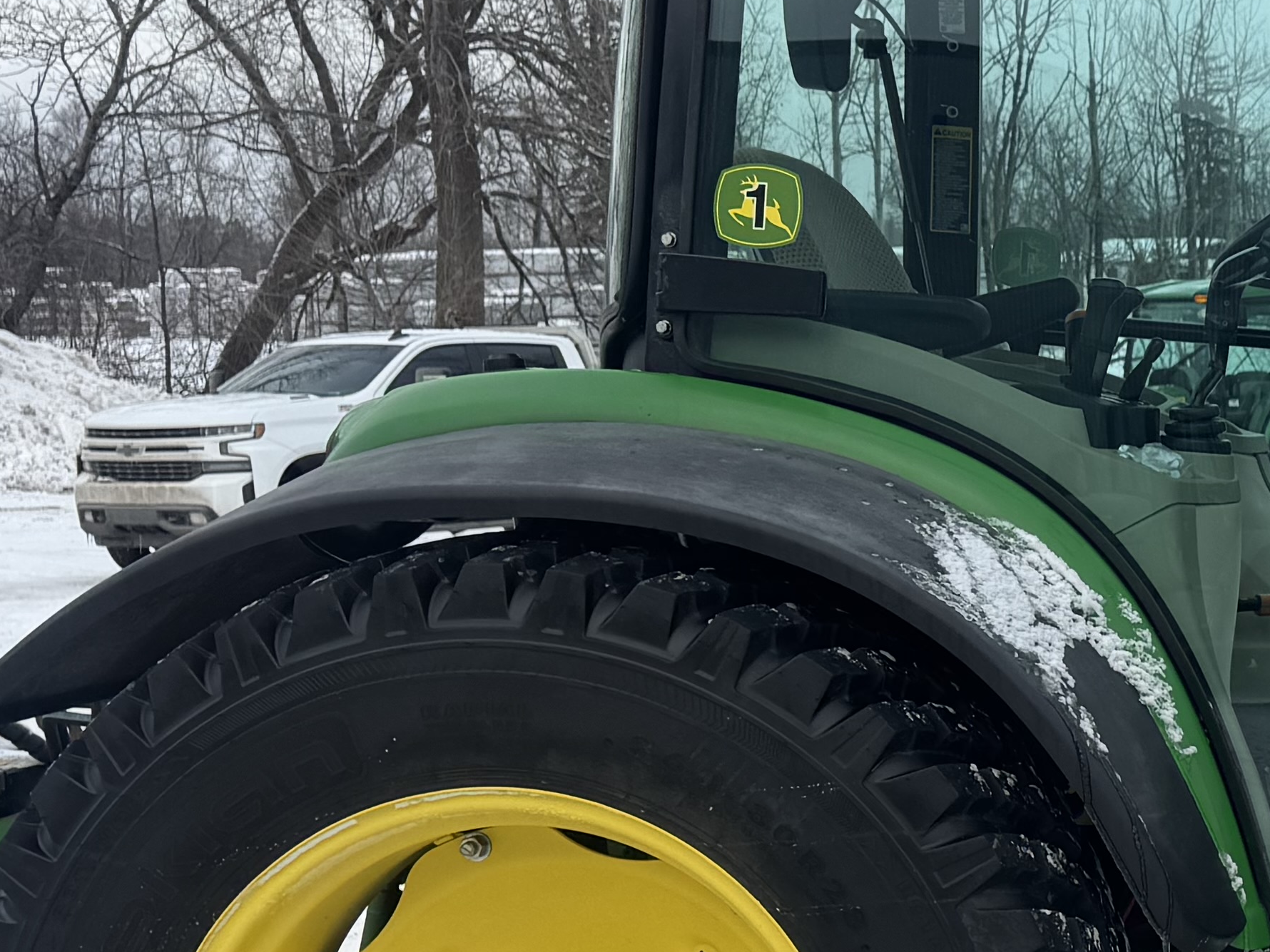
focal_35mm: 77
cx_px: 1692
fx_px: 2825
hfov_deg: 22.4
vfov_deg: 19.1
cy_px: 604
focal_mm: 6.76
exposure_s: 1/2331
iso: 80
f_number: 1.78
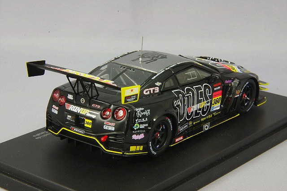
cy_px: 96
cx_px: 144
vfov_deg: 12.2
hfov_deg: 18.3
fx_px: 893
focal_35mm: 112
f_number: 32
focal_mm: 75
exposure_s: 1
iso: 400
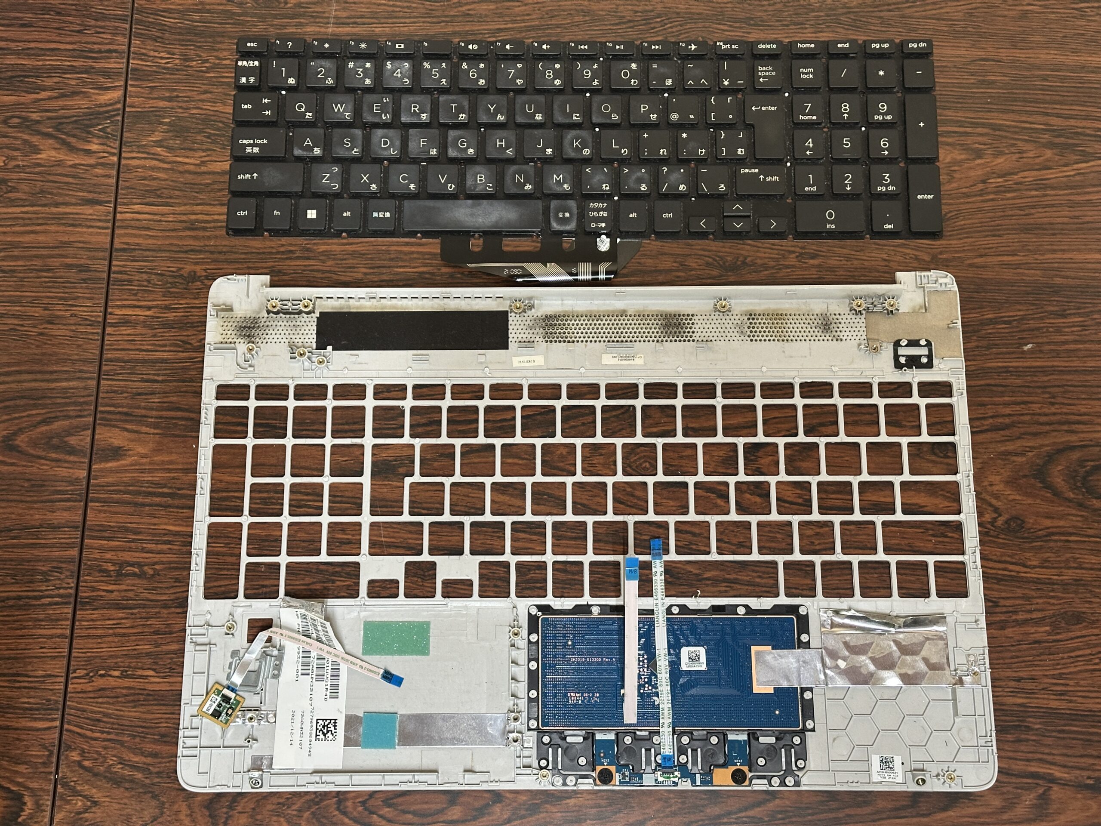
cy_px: 413
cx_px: 550
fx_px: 1527
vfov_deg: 30.3
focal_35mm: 48
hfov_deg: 39.7
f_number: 1.78
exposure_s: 1/33
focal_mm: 6.86
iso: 250
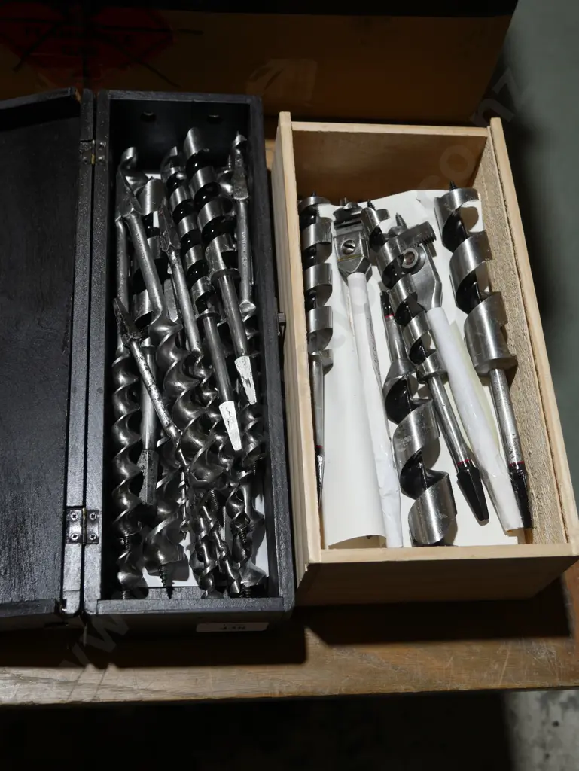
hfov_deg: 32.9
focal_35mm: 44
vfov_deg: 42.9
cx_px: 290
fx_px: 980
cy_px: 386
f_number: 4.7
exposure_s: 1/60
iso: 250
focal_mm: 22
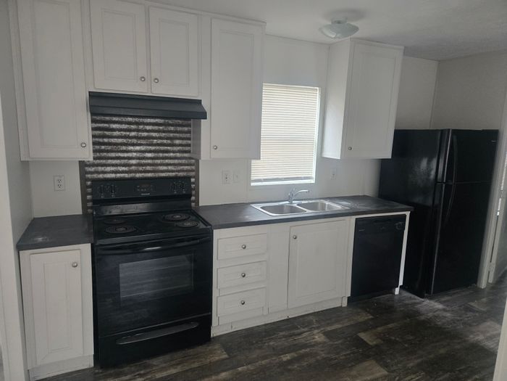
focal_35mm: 23
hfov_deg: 73.9
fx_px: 337
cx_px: 254
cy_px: 190
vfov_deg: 58.9
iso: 500
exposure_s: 1/120
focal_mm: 5.4
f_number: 1.8
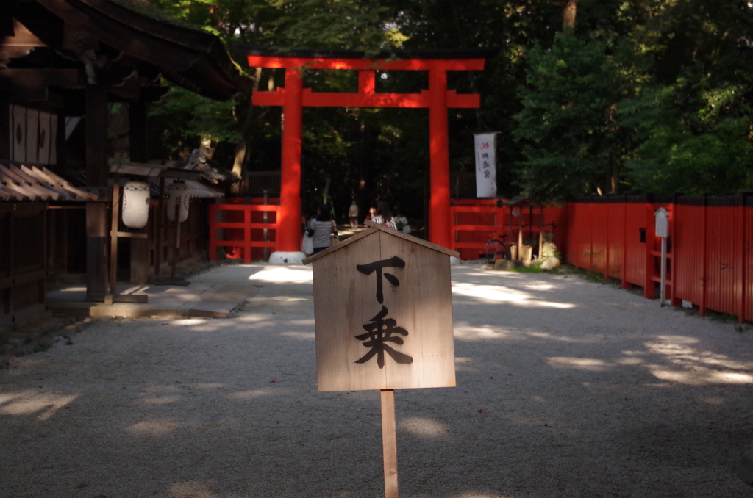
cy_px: 249
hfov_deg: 31.5
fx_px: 1336
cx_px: 376
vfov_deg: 21.1
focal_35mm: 64
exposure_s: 1/1250
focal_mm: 42.5
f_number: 5
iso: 2000
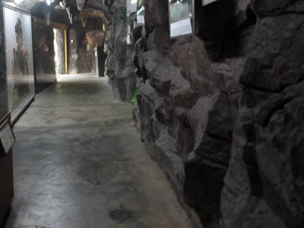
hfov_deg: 50.9
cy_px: 78
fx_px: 307
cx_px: 84
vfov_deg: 40.3
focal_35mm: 35
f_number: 3.2
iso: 80
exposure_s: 1/3
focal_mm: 4
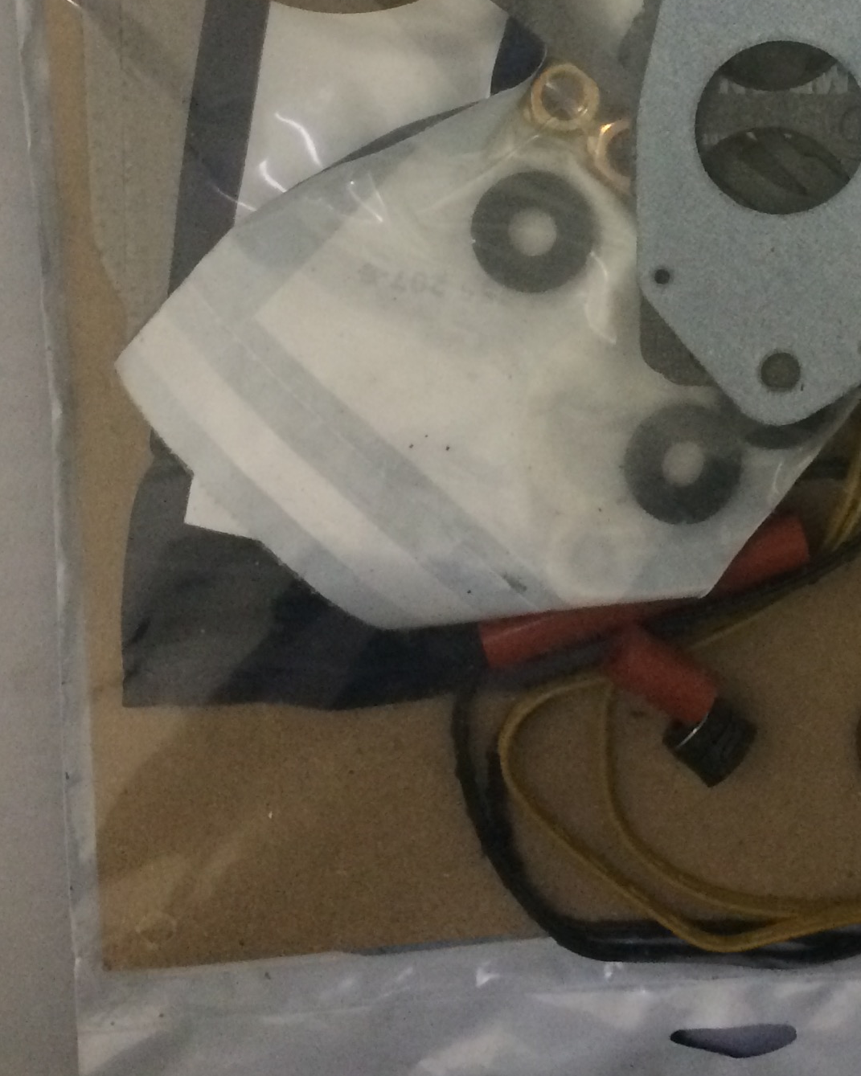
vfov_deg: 26.8
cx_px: 745
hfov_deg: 21.7
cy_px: 149
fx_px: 2198
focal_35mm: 69
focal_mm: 4.15
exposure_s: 1/33
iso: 320
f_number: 2.2
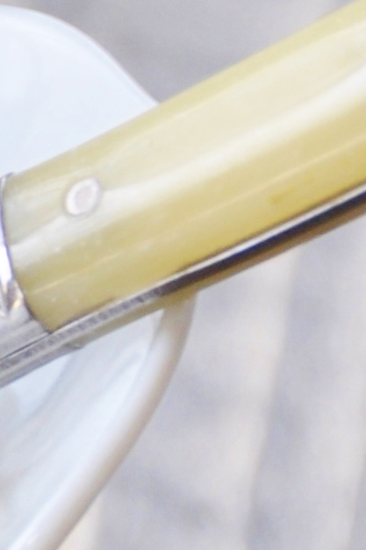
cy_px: 404
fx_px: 21146
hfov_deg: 1.0
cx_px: -721
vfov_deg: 1.5
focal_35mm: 1384
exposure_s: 1/50
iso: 200
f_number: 6.3
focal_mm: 135
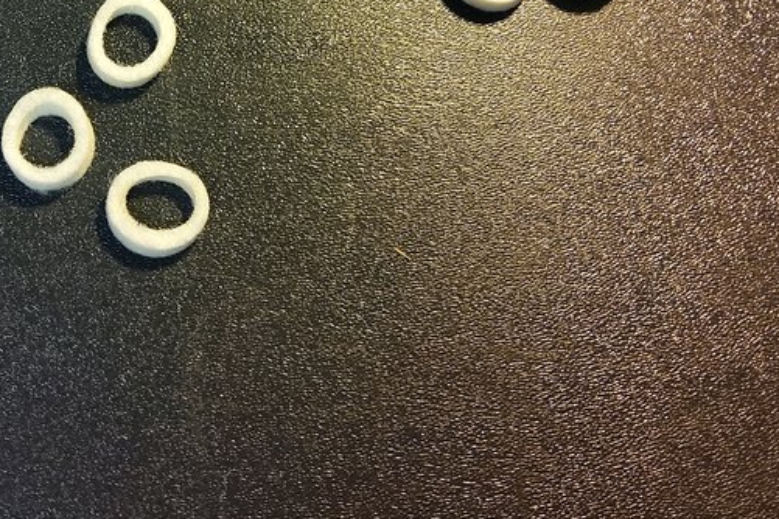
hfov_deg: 36.1
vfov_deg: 24.3
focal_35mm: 54
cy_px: 40
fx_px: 1168
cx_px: 204
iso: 200
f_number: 2
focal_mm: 3.08
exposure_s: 1/33
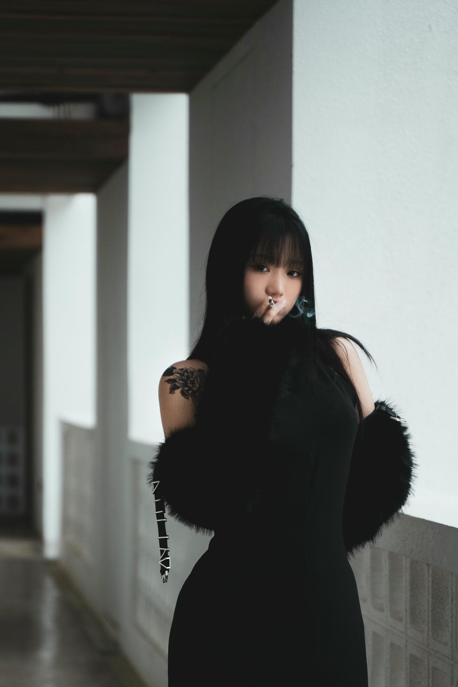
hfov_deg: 11.9
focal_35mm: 115
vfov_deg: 17.7
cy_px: 476
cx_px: 171
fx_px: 2195
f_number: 2.8
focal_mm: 75
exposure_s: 1/160
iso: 400
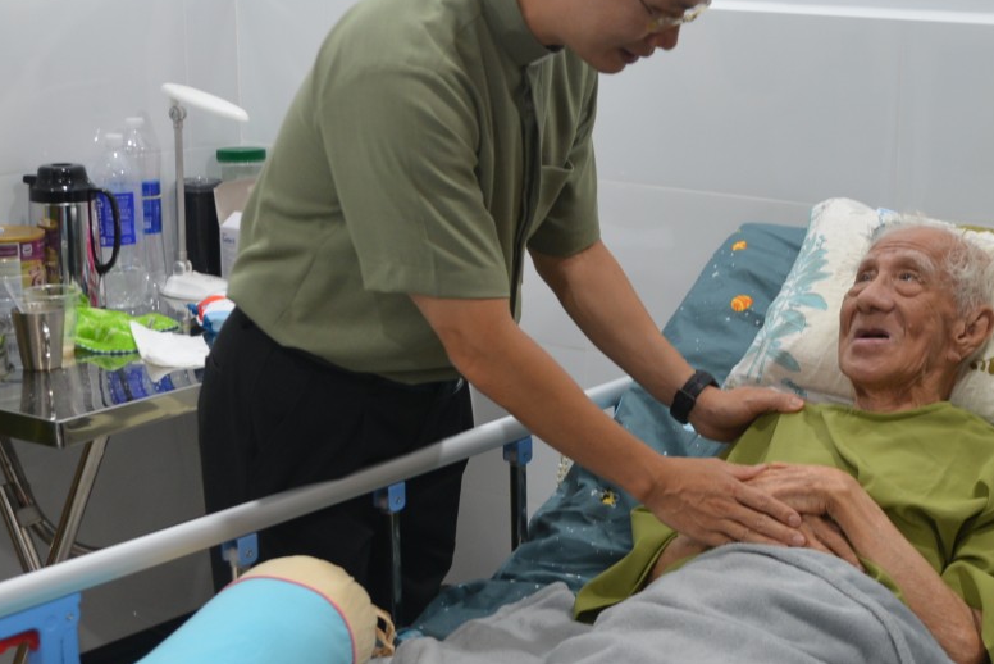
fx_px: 2016
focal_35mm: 73
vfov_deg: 18.7
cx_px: 656
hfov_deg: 27.5
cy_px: 409
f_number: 4
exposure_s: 1/60
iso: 640
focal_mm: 35
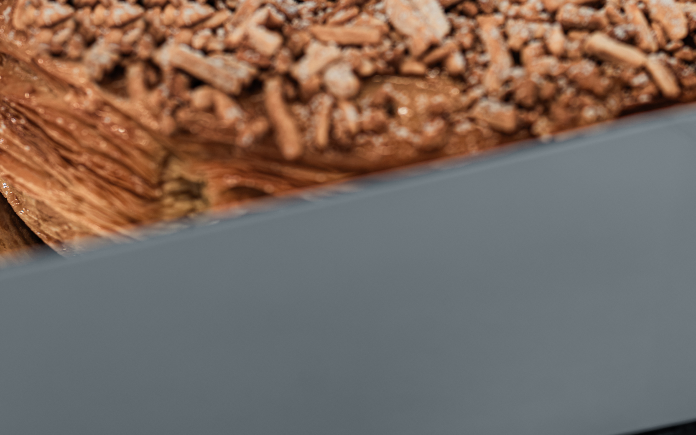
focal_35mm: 162
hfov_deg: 12.9
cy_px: -257
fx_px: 3073
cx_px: 359
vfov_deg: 7.9
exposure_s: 1/80
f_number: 3.5
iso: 160
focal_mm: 78
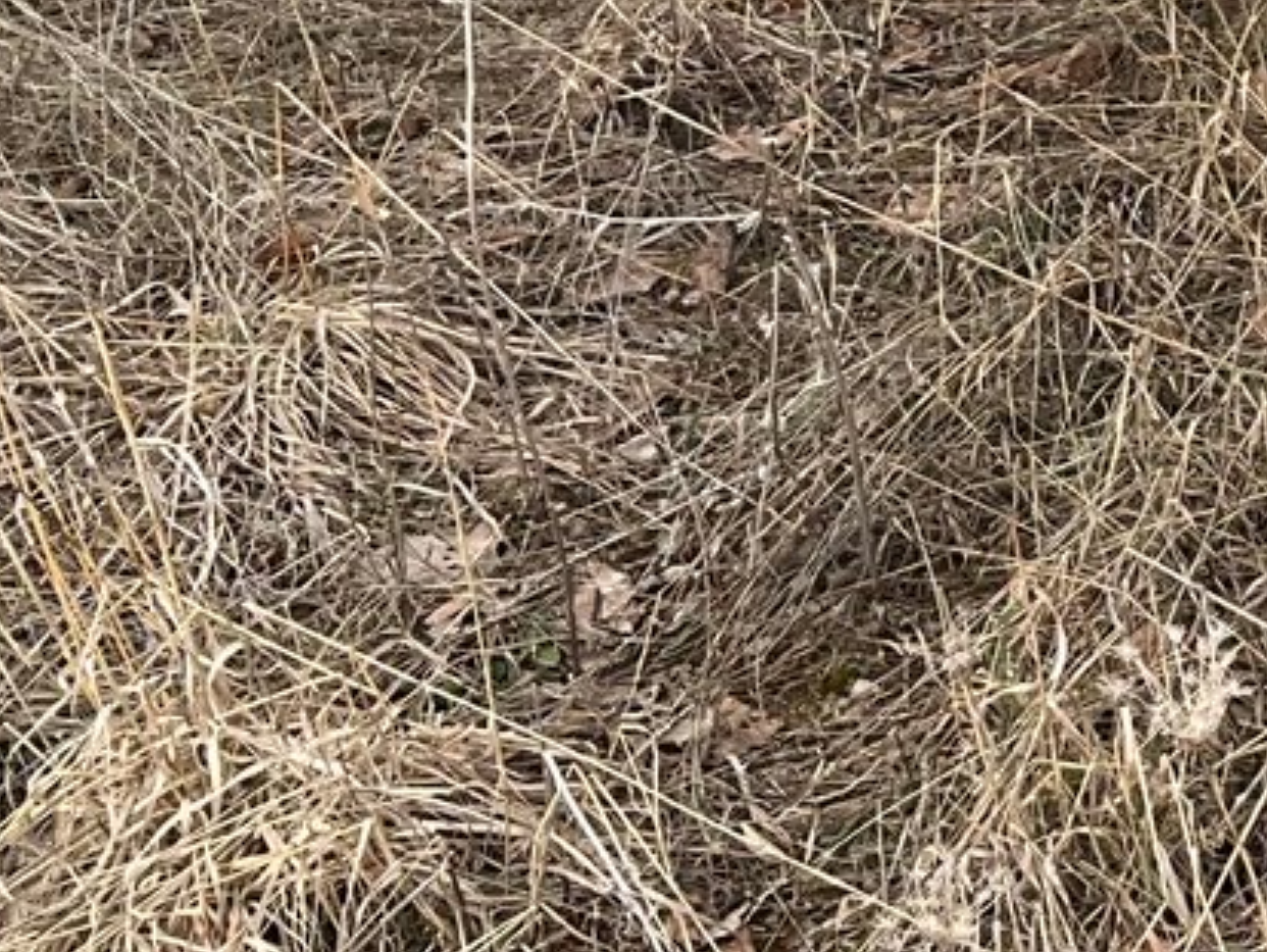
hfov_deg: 16.6
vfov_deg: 13.8
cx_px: 1979
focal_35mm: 106
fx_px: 3882
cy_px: -2
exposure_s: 1/406
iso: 25
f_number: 1.8
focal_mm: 3
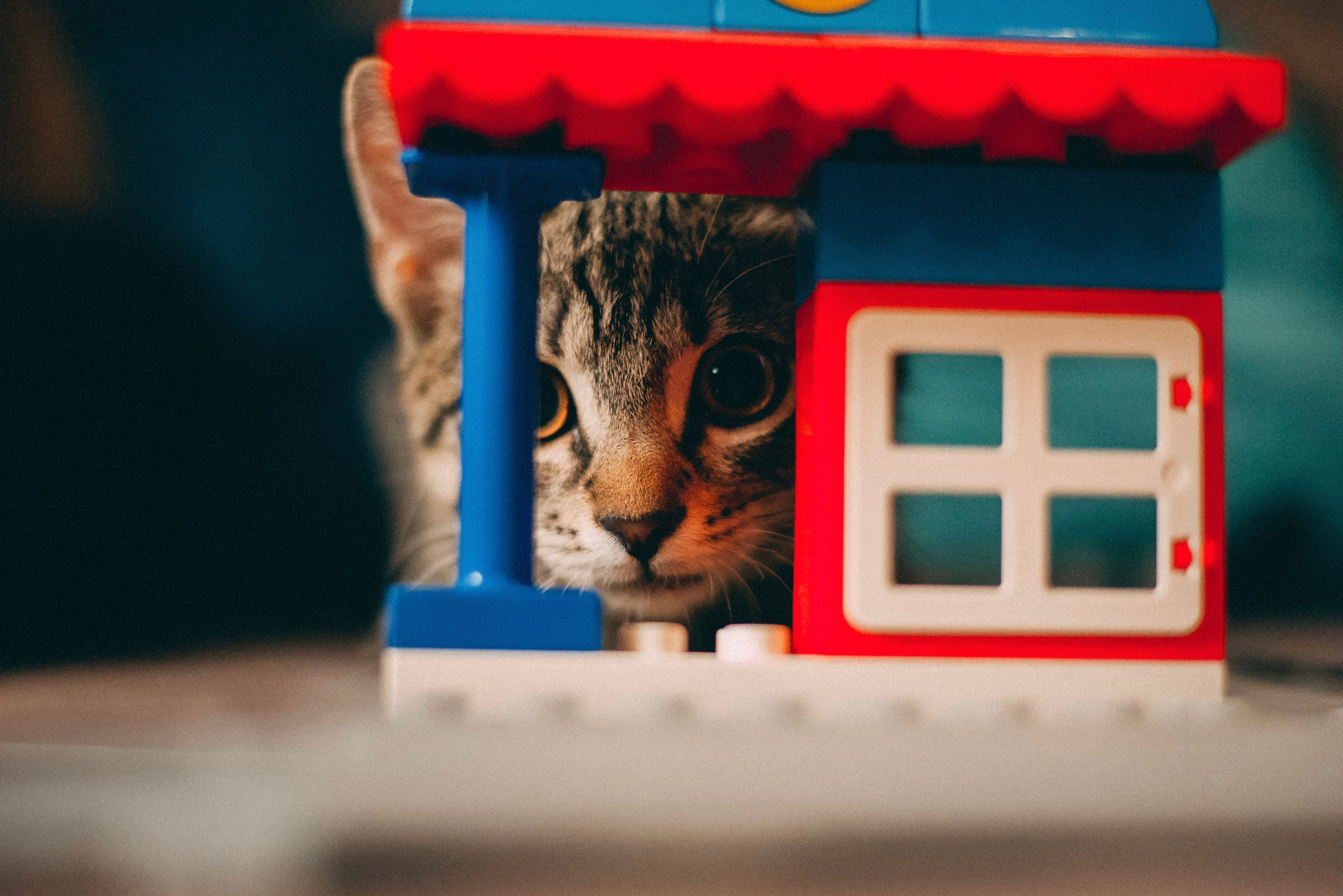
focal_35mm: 50
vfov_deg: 27.0
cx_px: 672
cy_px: 448
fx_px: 1866
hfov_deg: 39.6
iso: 3200
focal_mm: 50
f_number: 2
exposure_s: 1/250
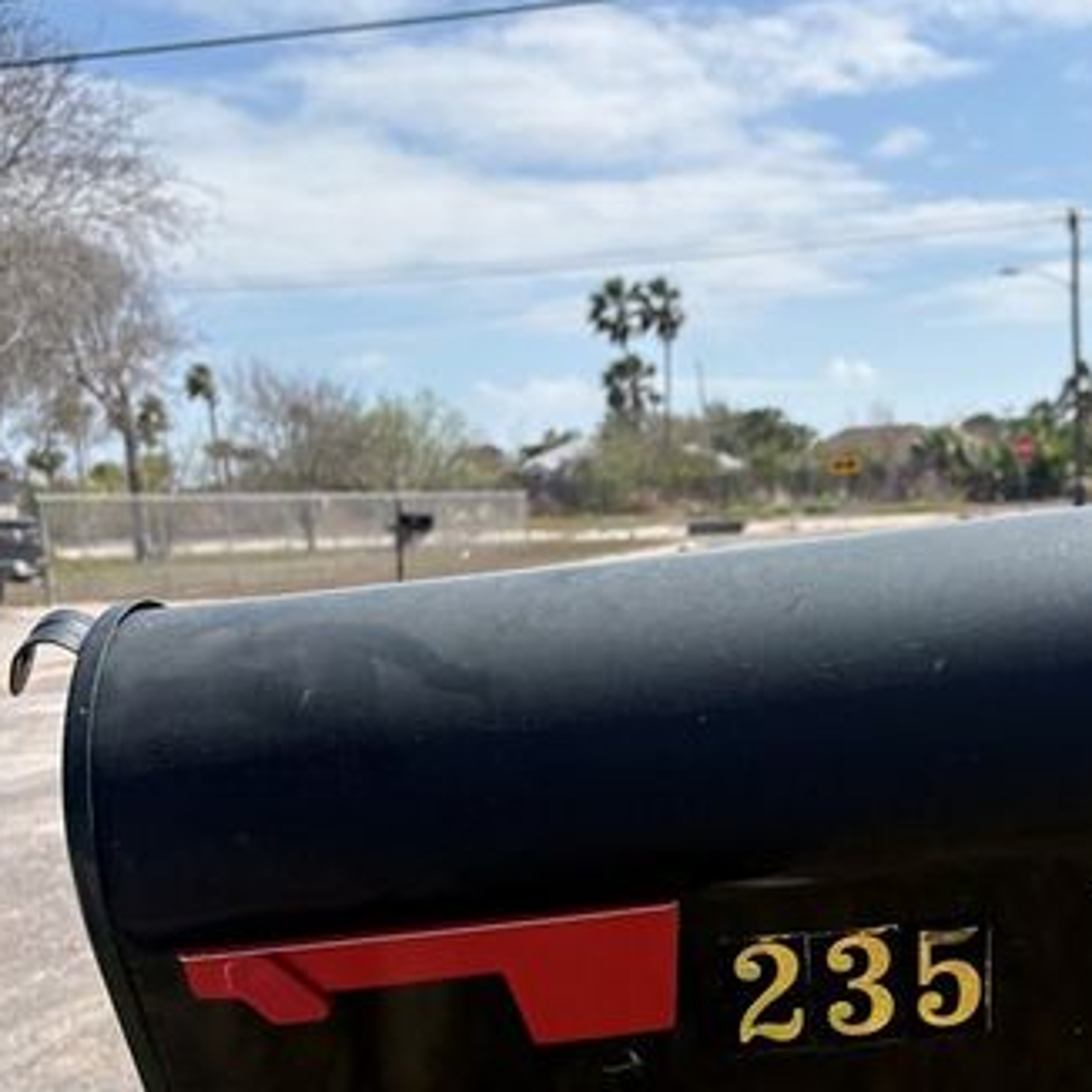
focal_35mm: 47
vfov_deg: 35.1
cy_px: 842
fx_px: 1677
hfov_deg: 35.4
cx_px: 797
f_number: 1.6
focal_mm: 5.96
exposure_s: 1/3279
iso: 50
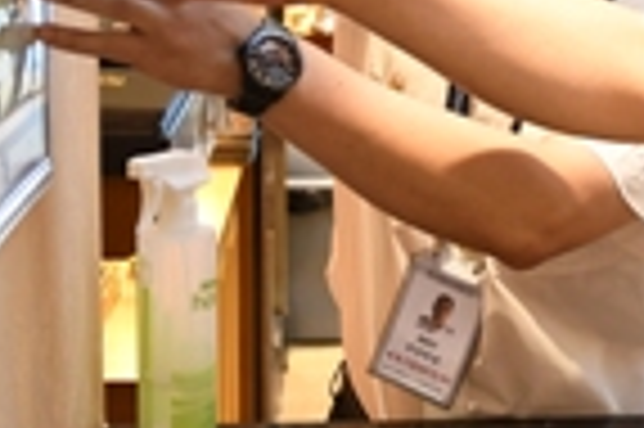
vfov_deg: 13.2
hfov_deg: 19.4
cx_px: 703
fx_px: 1805
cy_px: -90
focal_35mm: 101
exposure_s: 1/50
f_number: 2.8
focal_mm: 16
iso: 640
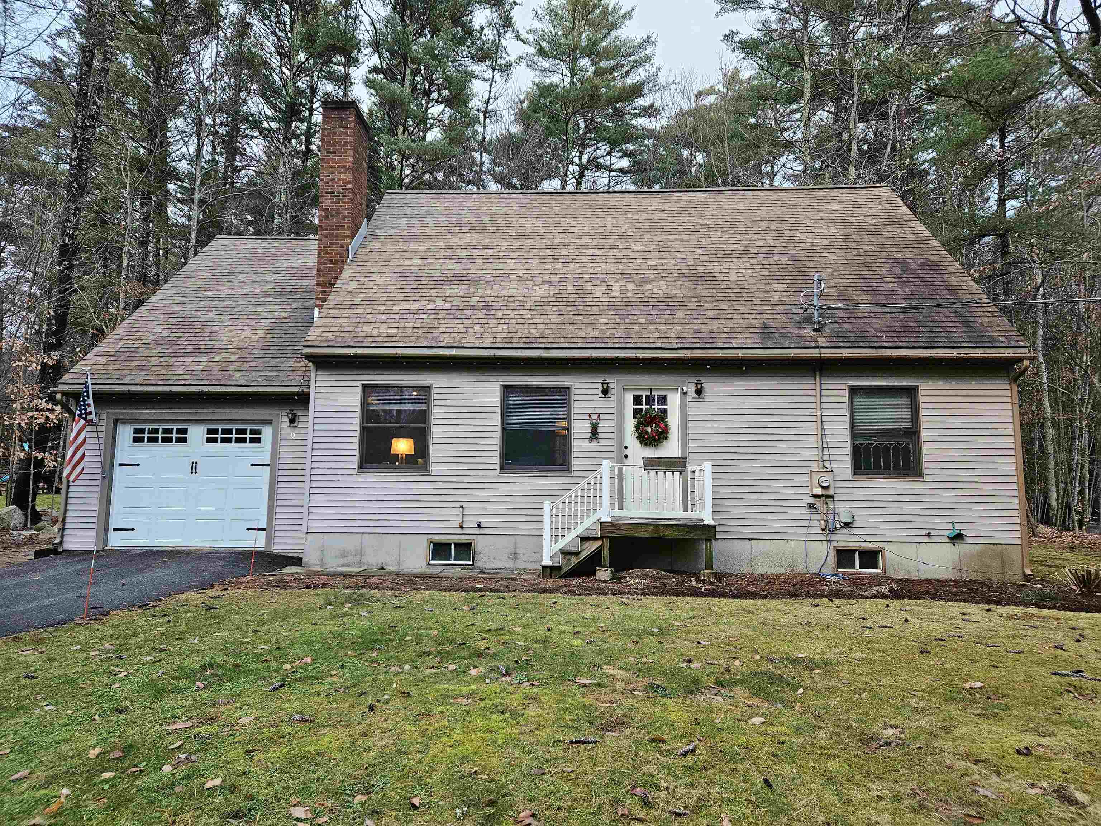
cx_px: 550
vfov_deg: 58.9
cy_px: 413
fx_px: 732
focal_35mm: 23
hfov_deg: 73.9
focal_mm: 5.4
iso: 640
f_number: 1.8
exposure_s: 1/244
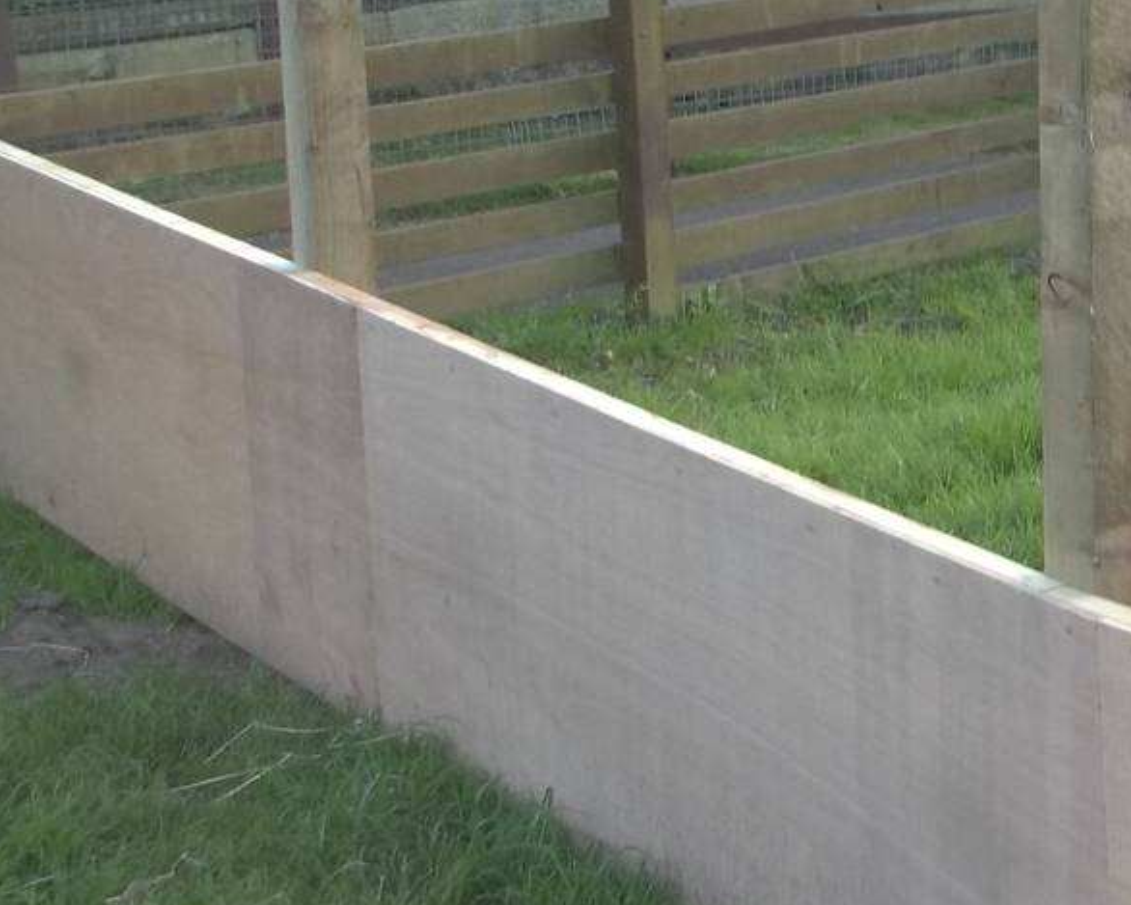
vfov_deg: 17.5
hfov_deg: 20.5
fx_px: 2946
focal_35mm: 88
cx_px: 1322
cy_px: 415
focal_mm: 5.9
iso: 93
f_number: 3.3
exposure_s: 1/30
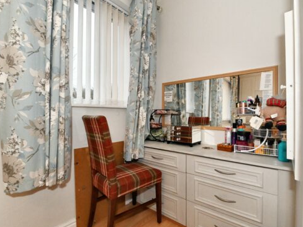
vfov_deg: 74.7
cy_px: 116
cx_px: 162
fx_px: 149
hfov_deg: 90.9
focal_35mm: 17
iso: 6400
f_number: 10
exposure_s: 1/80
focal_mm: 15
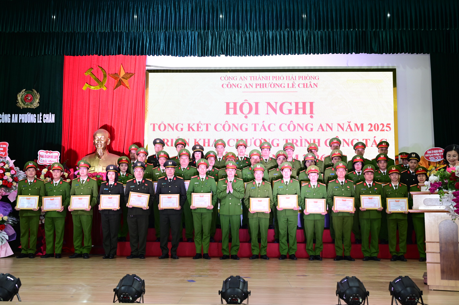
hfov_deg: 49.6
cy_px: 152
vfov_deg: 34.2
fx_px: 497
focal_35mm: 39
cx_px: 230
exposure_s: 1/160
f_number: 4
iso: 1600
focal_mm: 39
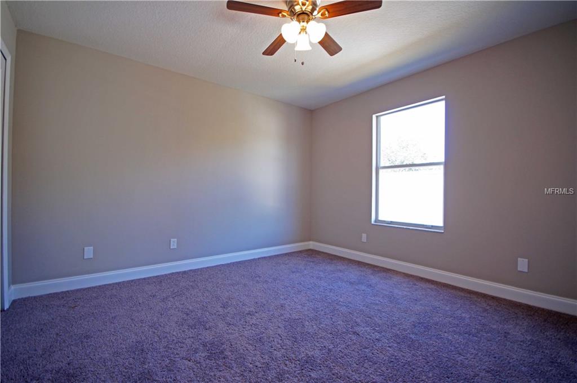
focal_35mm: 15
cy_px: 192
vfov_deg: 77.2
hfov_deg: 100.5
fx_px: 240
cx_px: 288
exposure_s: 1/30
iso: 200
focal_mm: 10
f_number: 4
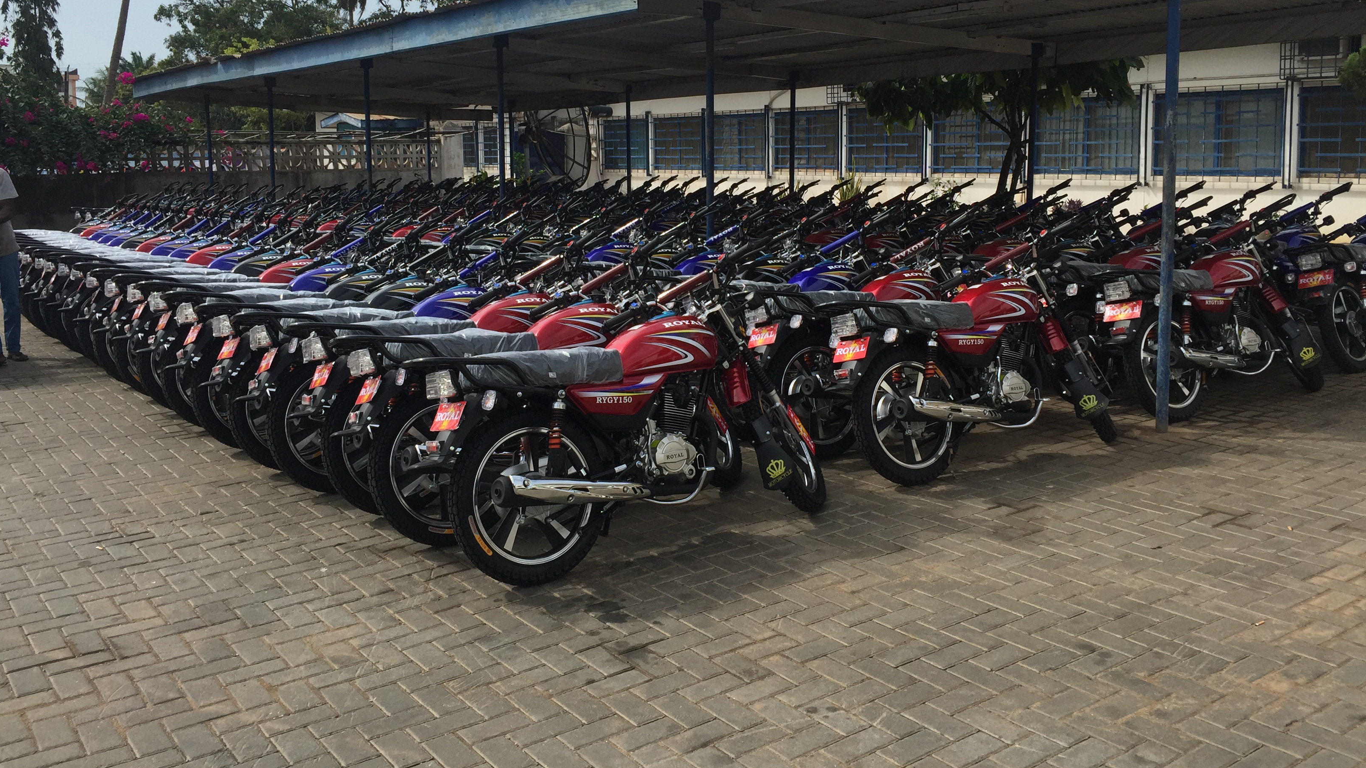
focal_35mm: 32
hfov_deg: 61.0
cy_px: 268
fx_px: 1159
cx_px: 682
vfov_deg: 36.4
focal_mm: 4.15
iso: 32
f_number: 2.2
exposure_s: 1/1647
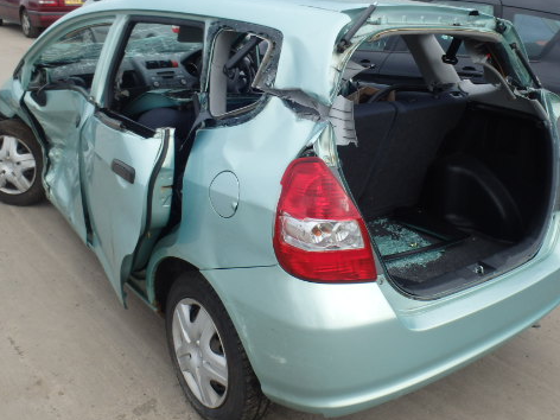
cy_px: 177
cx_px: 294
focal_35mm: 38
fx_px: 615
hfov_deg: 49.0
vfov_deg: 37.6
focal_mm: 5
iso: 125
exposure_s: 1/320
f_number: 3.9
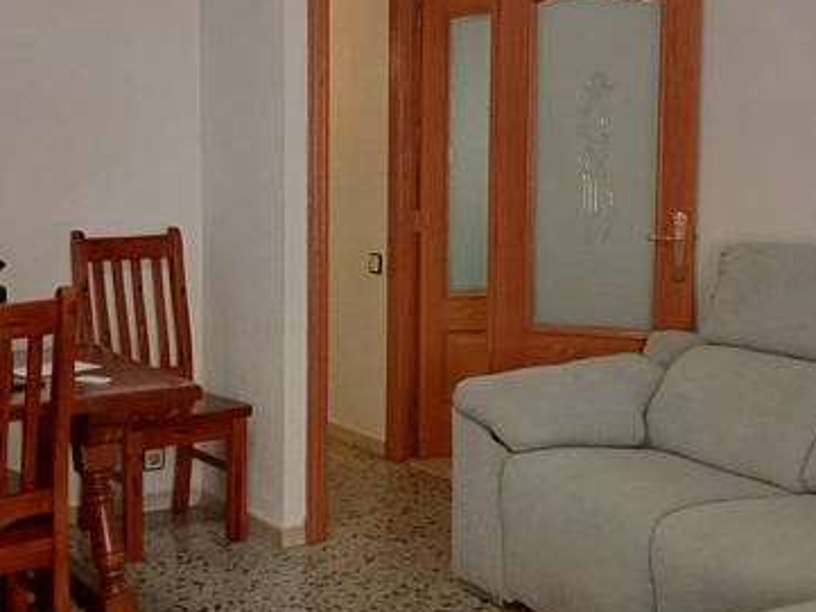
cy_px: 235
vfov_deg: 23.6
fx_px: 1462
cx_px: 414
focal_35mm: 62
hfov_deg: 31.2
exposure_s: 1/33.3
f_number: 1.8
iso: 1599
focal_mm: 4.04
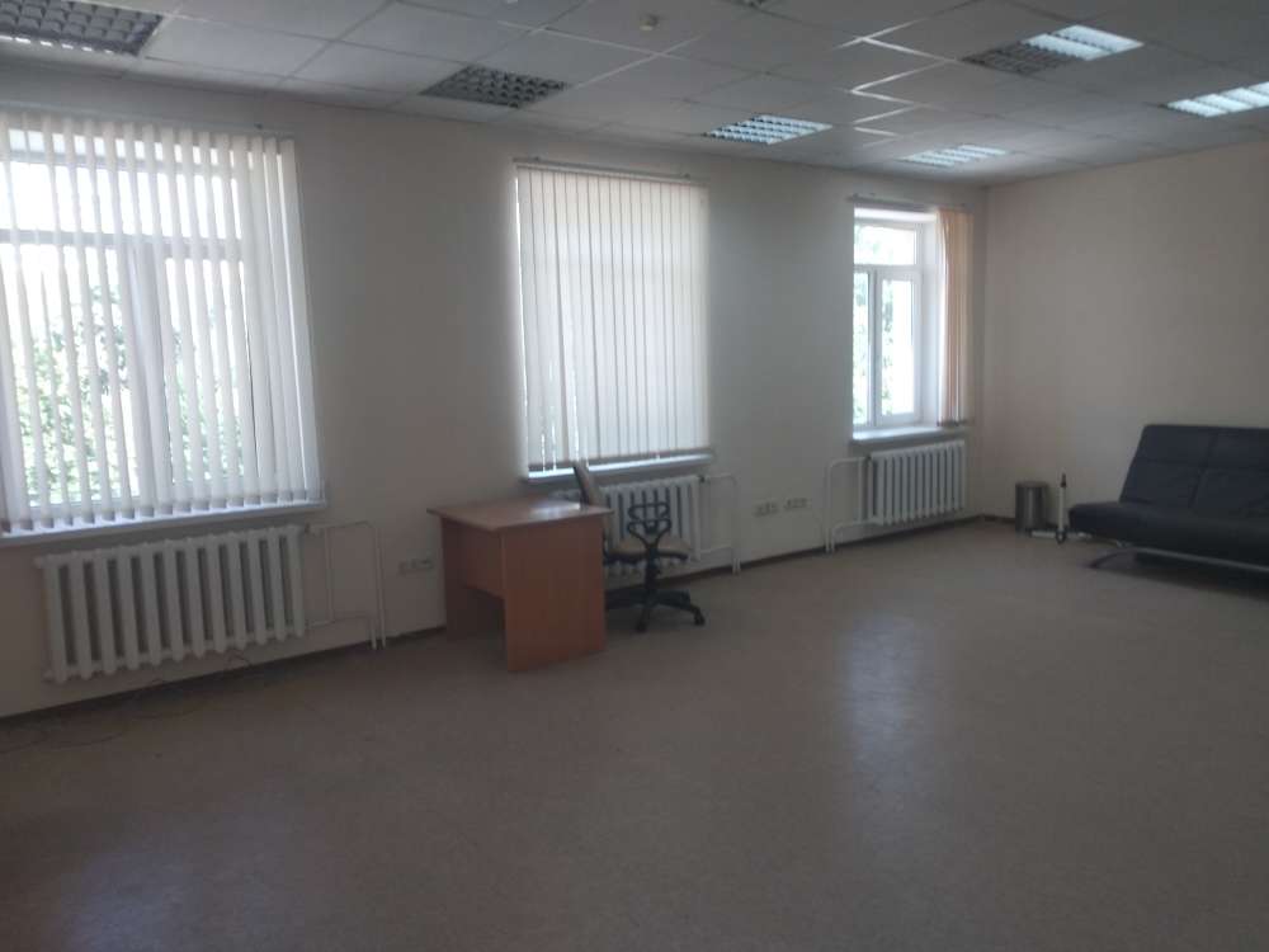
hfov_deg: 67.3
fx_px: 953
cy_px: 476
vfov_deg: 53.1
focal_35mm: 26
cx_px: 634
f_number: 2.2
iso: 125
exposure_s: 1/50
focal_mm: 3.81
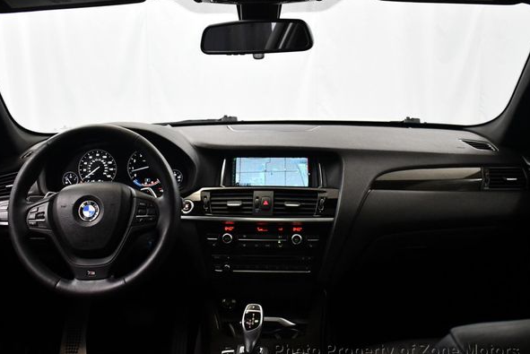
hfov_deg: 49.5
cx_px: 262
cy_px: 176
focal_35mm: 39
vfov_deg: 34.3
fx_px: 575
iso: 3200
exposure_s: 1/125
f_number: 3.5
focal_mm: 18
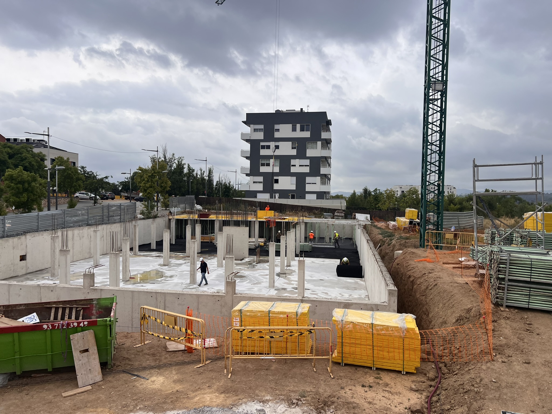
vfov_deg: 53.1
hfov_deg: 67.3
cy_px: 207
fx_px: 415
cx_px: 276
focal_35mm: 26
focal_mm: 5.7
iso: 50
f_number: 1.5
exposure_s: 1/5076
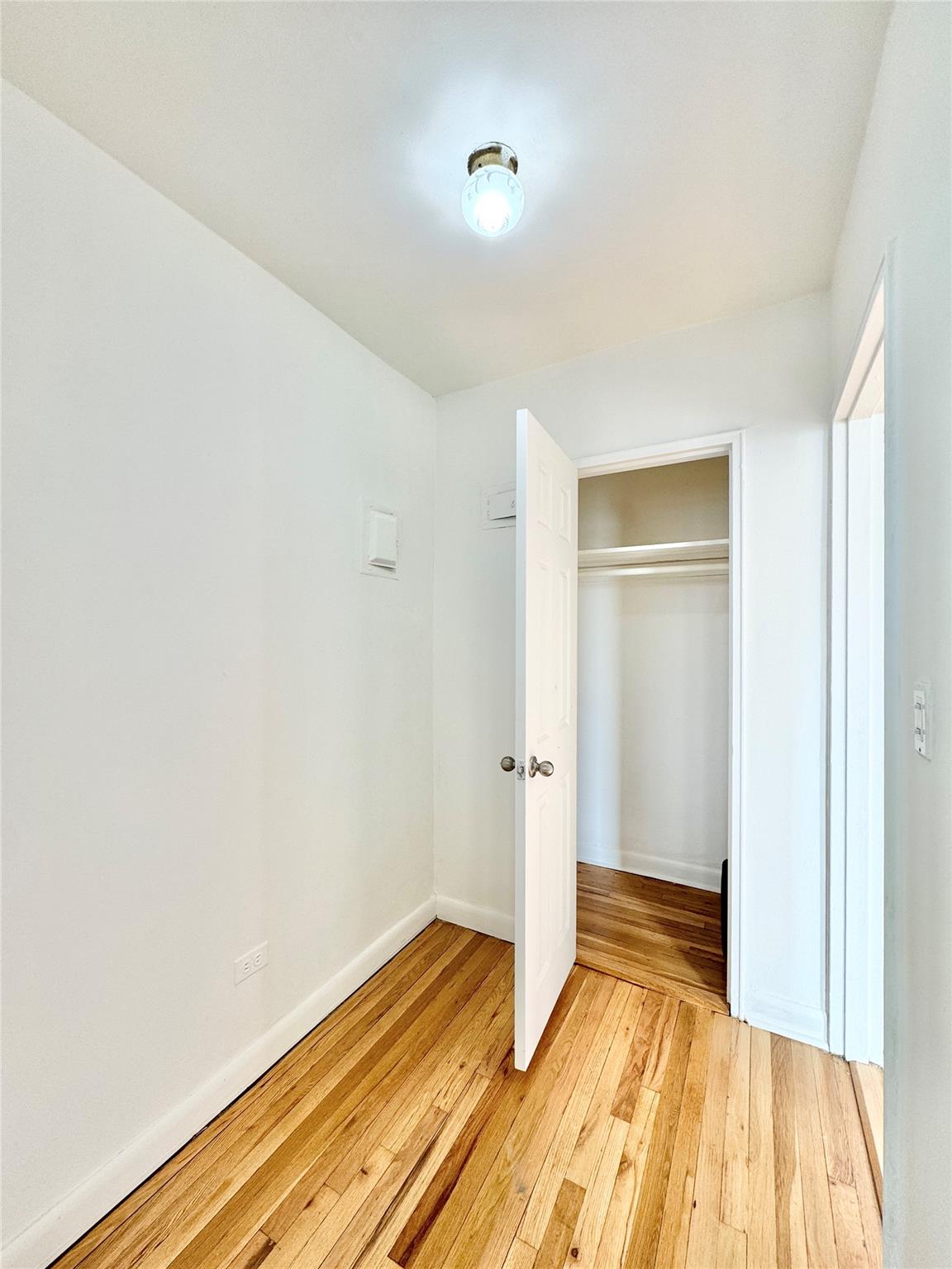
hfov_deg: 85.7
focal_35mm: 14
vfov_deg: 102.1
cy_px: 634
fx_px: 513
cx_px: 476
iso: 64
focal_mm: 2.22
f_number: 2.2
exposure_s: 1/120
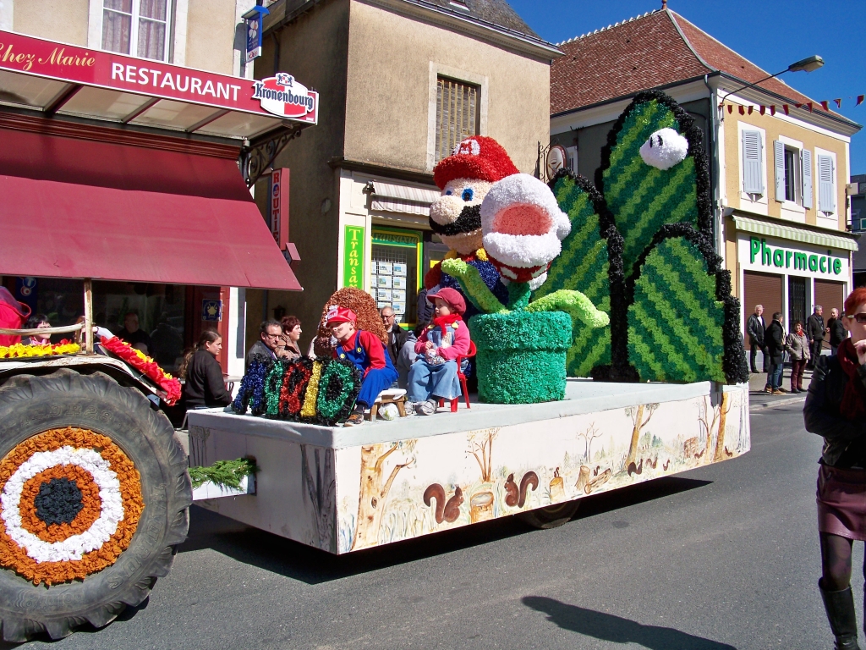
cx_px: 433
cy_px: 325
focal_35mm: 33
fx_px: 826
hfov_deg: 55.4
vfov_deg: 42.9
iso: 80
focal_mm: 5.85
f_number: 4
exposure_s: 1/1000
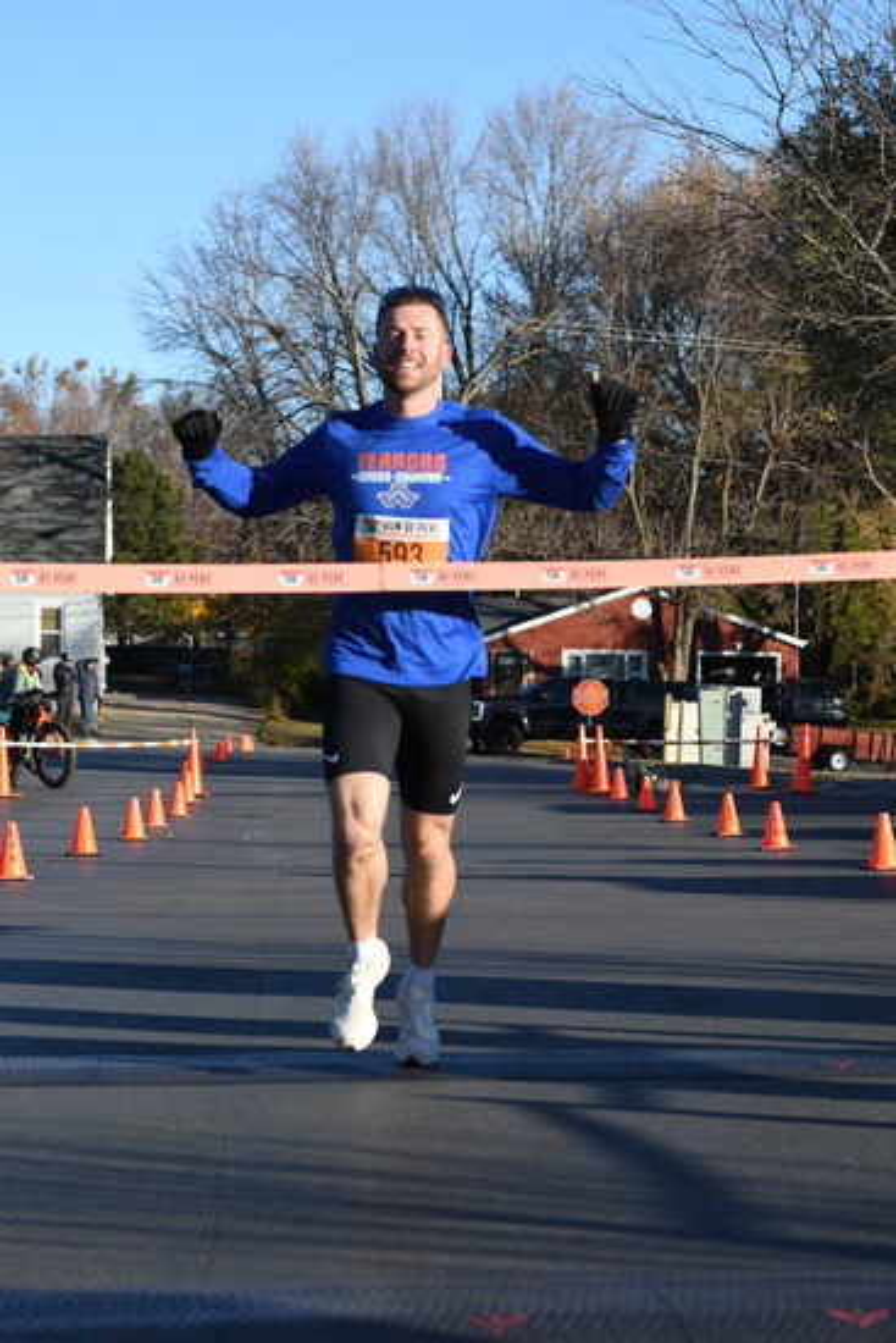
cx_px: 448
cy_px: 672
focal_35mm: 105
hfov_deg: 13.0
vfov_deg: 19.5
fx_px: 3917
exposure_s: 1/800
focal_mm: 70
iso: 125
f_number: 4.5
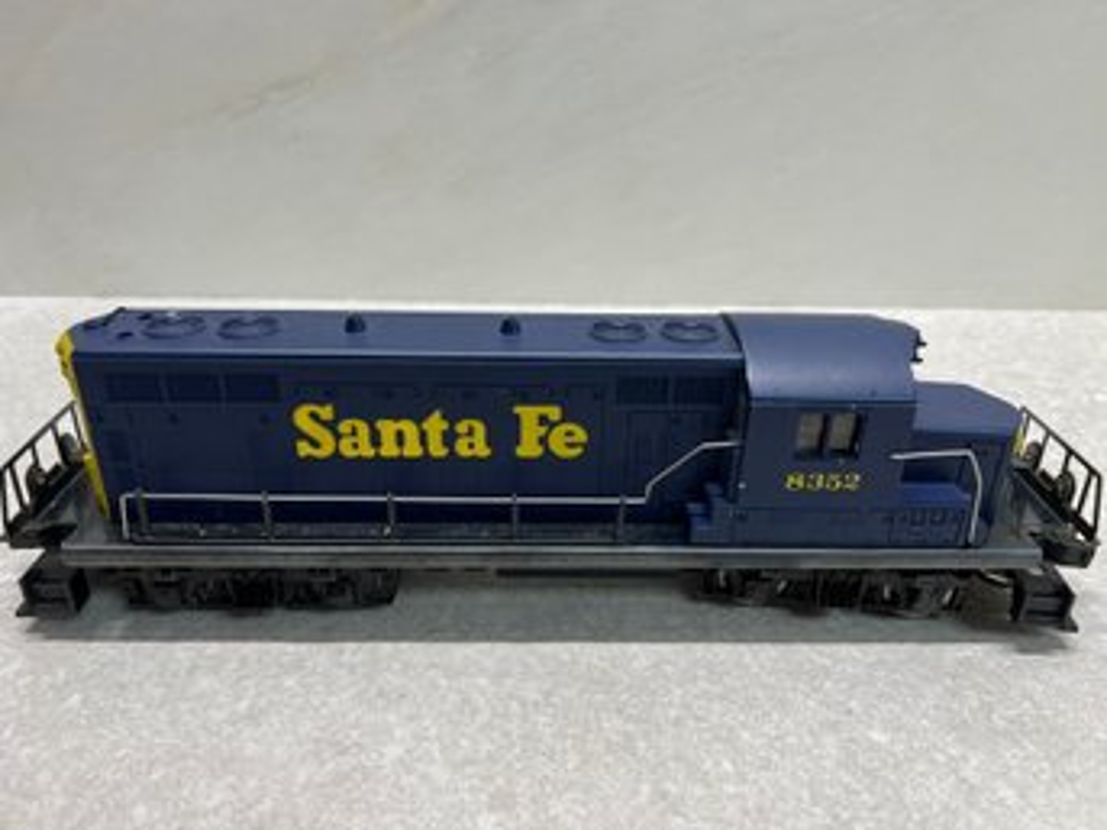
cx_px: 554
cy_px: 415
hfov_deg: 67.3
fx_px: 831
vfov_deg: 53.0
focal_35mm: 26
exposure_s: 1/120
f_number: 1.5
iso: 64
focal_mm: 5.7
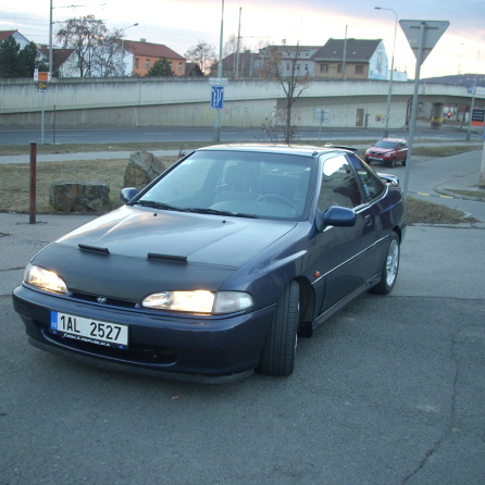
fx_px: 697
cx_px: 226
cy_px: 244
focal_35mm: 44
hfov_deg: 38.3
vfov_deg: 38.3
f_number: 2.8
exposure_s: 1/30
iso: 77
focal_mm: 6.2
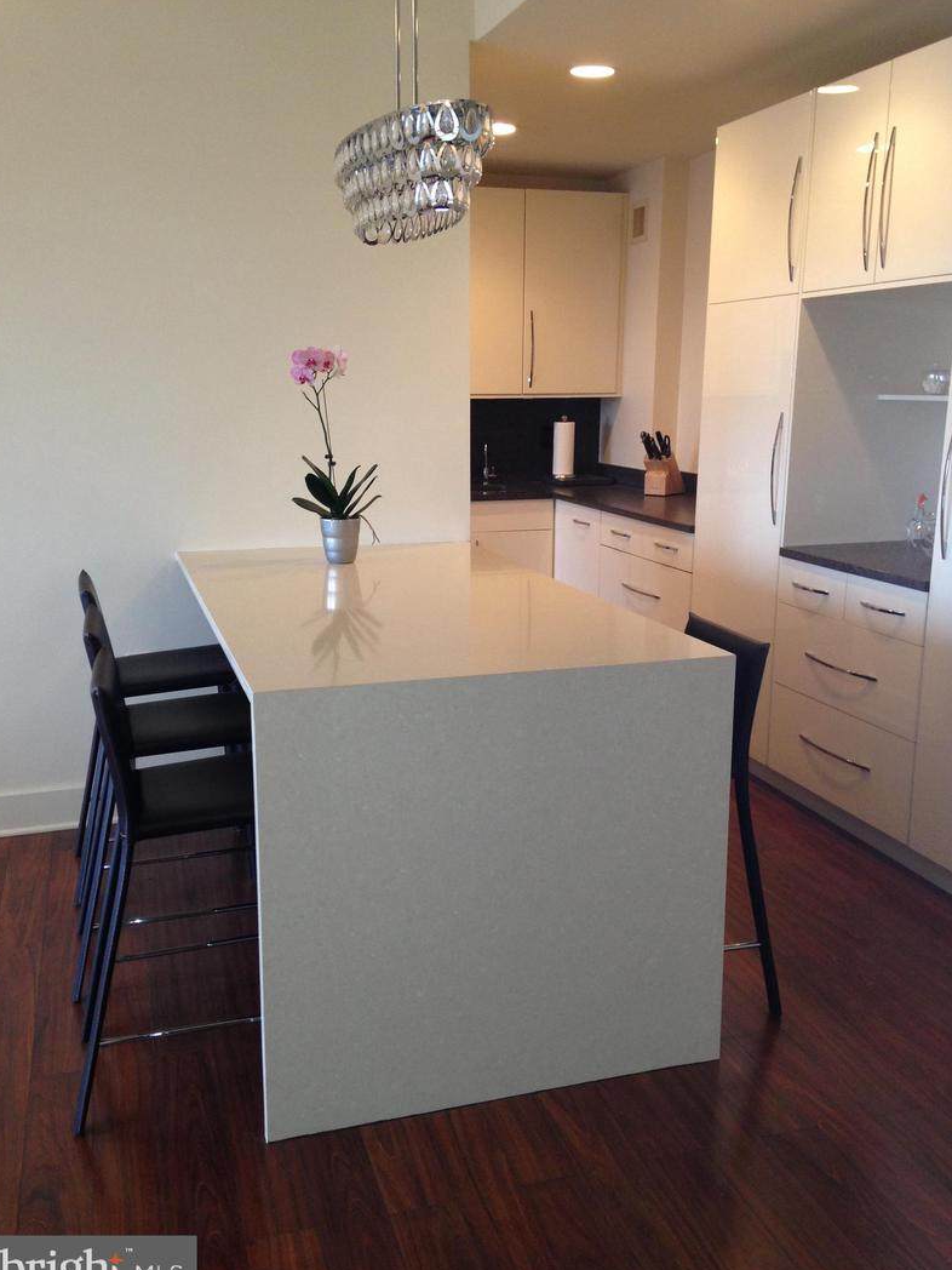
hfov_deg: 41.8
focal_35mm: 34
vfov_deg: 54.0
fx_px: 1247
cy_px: 651
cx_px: 475
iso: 100
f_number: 2.4
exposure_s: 1/20
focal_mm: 4.12
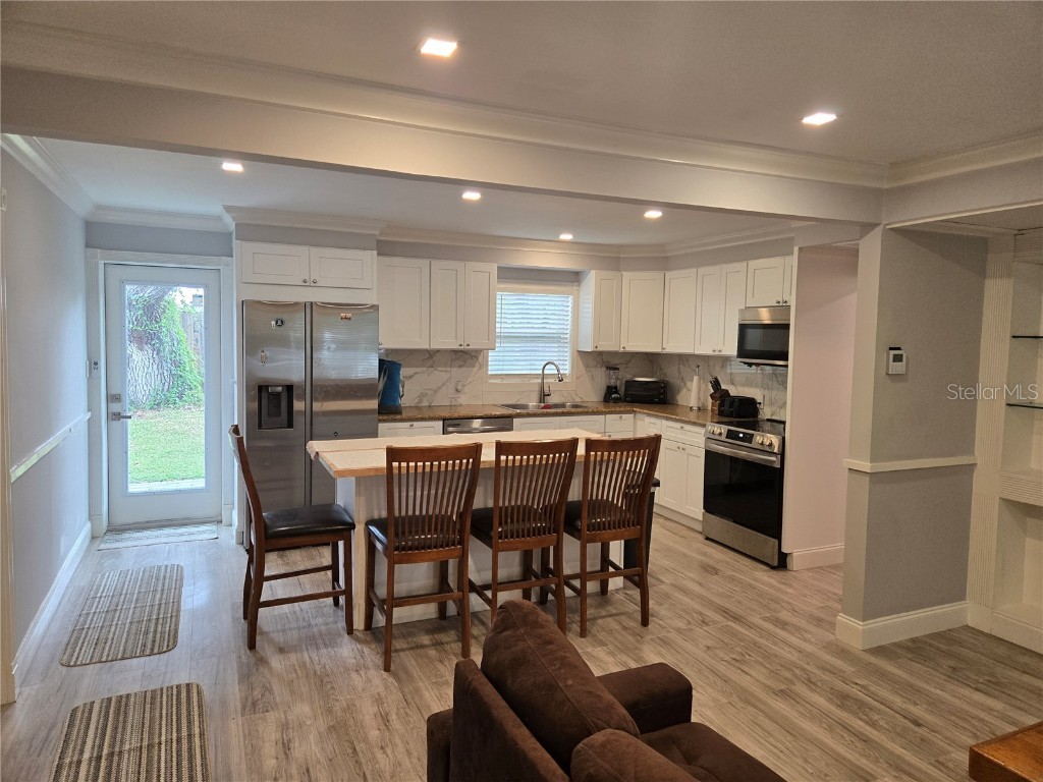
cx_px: 522
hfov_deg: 73.9
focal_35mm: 23
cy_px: 391
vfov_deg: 58.9
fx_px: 693
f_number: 1.8
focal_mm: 5.4
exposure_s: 1/120
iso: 160
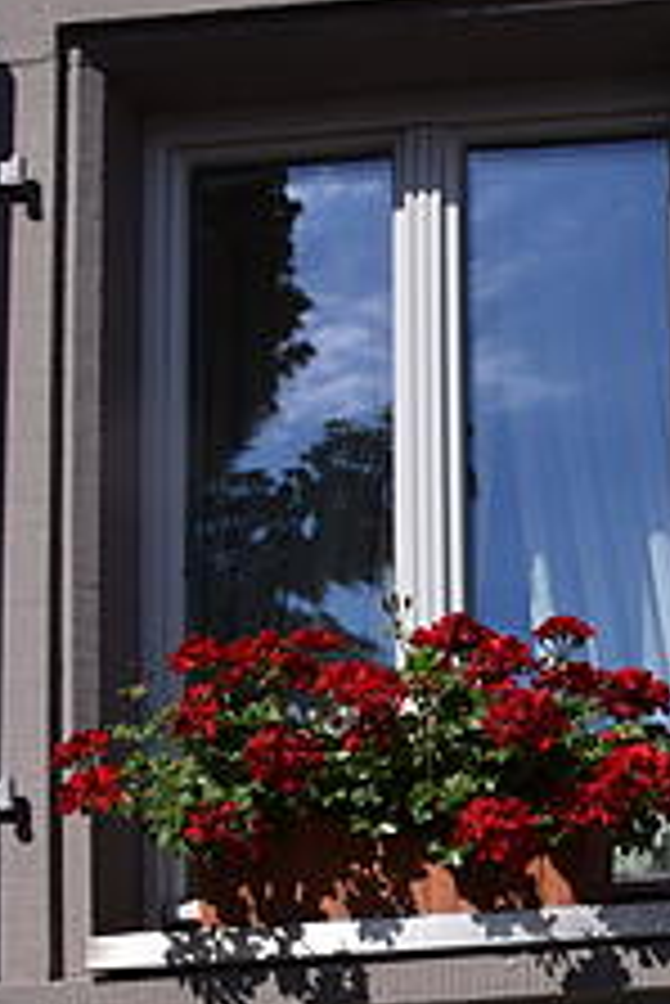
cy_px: 833
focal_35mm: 87
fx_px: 2425
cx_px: 1043
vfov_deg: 23.0
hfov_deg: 14.5
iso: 400
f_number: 14
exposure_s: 1/800
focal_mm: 18
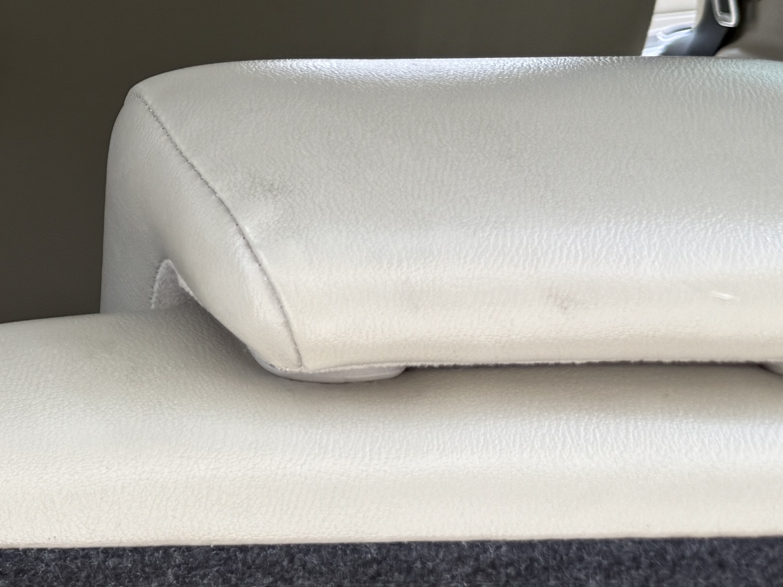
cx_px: -309
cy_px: -233
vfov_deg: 16.4
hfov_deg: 20.7
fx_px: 1900
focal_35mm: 84
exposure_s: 1/281
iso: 64
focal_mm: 6.76
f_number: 1.78
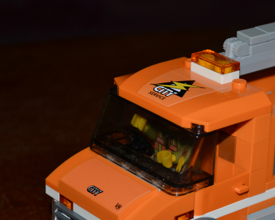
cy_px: 146
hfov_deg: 14.4
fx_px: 1074
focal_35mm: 132
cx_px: 246
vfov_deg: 11.7
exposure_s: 1/60
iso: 900
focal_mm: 48
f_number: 5.6
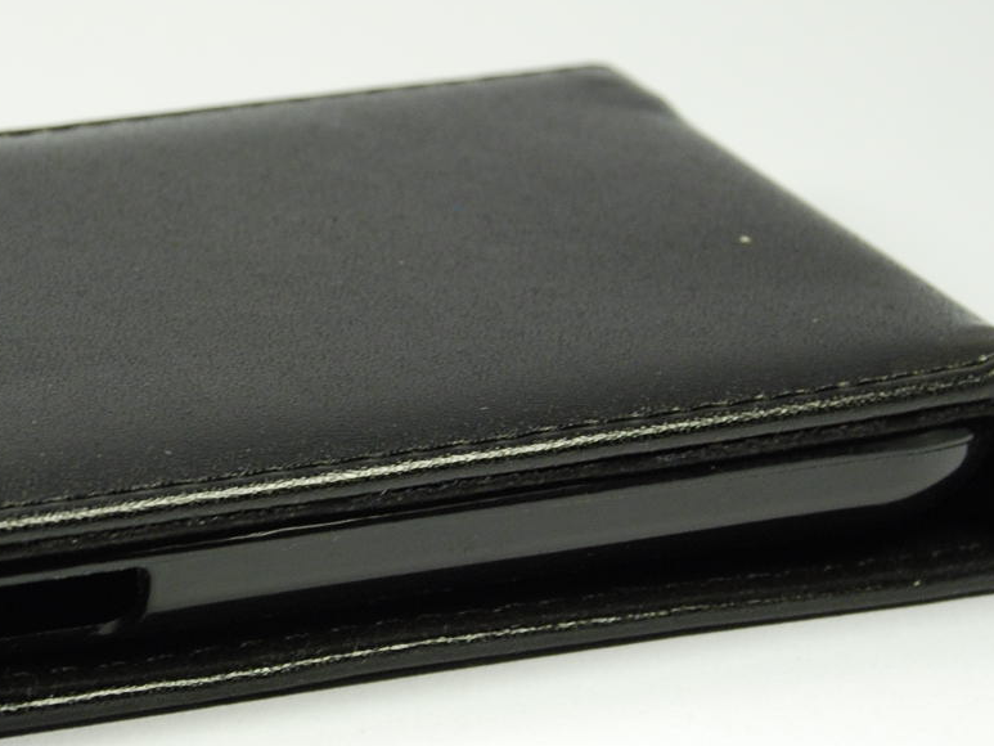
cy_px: 396
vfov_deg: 7.9
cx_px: 176
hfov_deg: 10.5
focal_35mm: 188
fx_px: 5399
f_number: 11
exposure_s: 1/30
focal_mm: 52
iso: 400
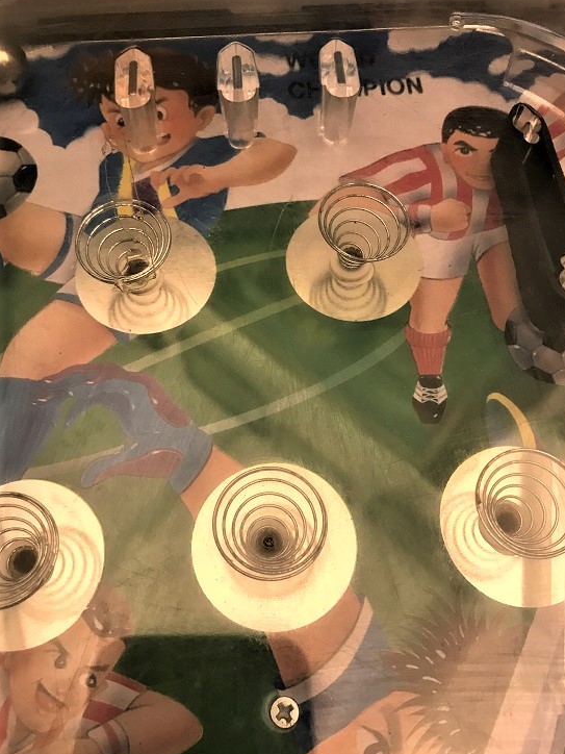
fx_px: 631
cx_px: 290
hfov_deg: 48.2
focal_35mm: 29
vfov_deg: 61.7
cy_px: 385
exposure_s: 1/33
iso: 40
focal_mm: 3.99
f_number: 1.8
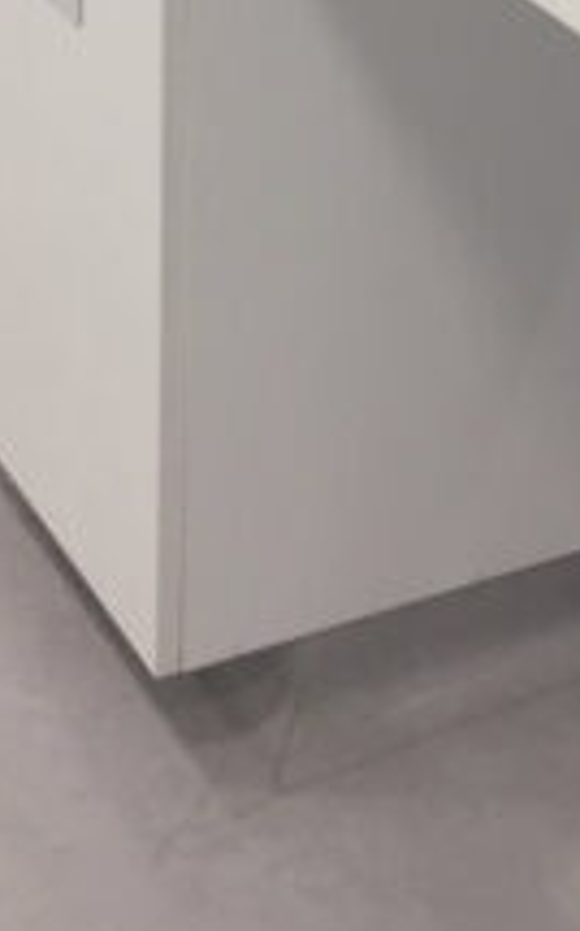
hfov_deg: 11.9
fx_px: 2788
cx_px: 225
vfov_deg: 17.9
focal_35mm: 110
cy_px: -221
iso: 50
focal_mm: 4.15
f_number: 2.2
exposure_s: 1/120
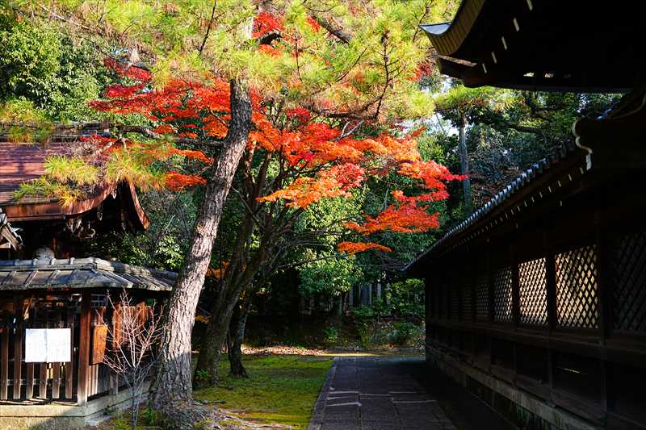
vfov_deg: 29.2
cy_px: 215
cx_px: 323
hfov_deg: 42.8
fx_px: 825
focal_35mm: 46
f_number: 5
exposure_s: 1/60
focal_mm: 46
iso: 100
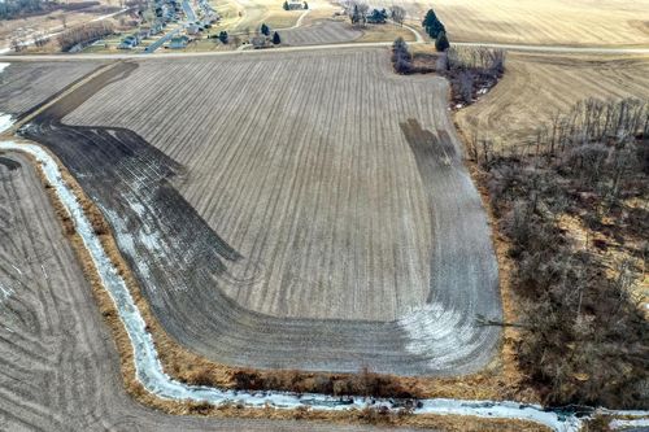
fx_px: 505
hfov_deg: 65.5
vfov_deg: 46.4
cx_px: 324
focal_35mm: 28
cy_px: 216
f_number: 4
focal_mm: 10.3
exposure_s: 1/80
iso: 100
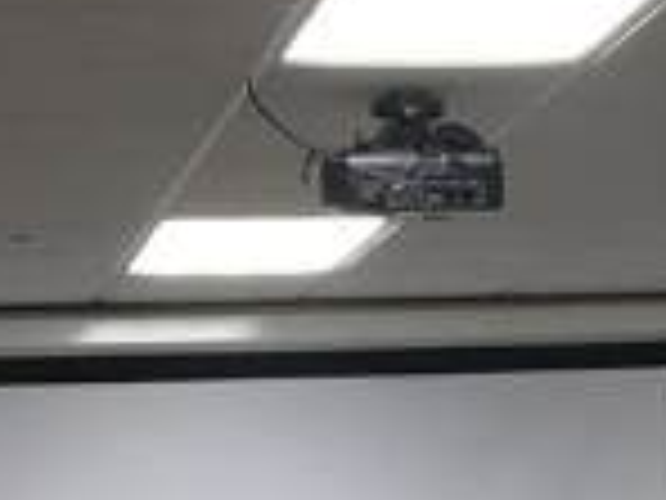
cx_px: 765
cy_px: 1086
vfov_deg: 7.1
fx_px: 3848
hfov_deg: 9.8
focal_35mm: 200
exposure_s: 1/33
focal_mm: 4.15
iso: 100
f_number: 2.2
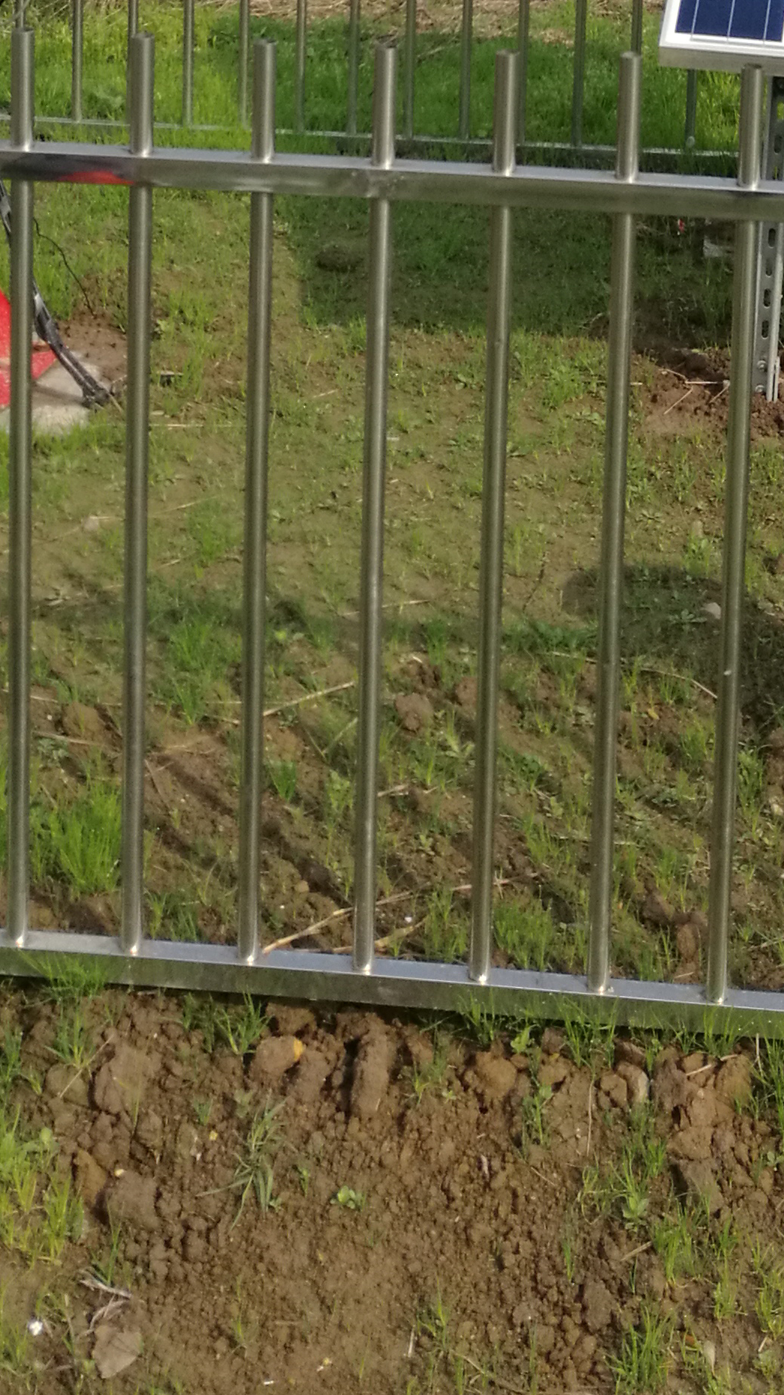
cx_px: 602
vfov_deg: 26.2
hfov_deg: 16.4
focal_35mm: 73
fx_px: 2699
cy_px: -230
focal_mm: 4.04
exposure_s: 1/871
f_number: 2
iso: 50
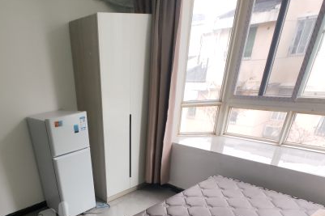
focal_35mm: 27
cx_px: 97
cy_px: 224
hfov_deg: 64.8
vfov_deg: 40.8
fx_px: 244
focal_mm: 2.39
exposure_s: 1/44.2
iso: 70
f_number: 2.2
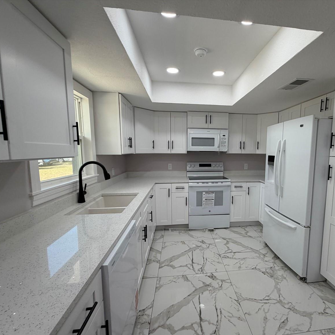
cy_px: 172
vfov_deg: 84.0
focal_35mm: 17
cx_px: 204
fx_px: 186
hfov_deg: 82.8
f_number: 2.2
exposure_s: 1/120
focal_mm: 2.22
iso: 50
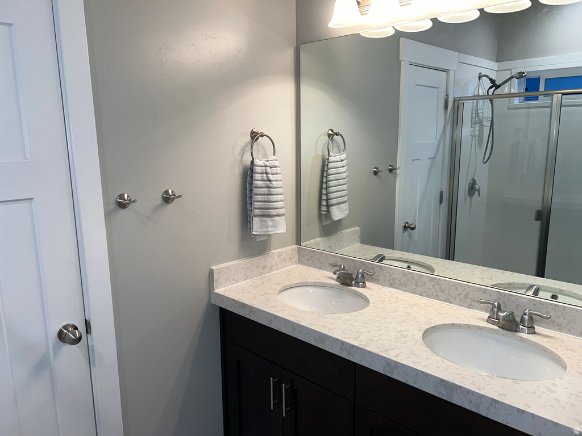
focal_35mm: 26
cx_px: 291
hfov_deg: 67.3
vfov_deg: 53.1
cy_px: 218
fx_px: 437
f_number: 1.5
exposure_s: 1/120
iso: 64
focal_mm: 5.7
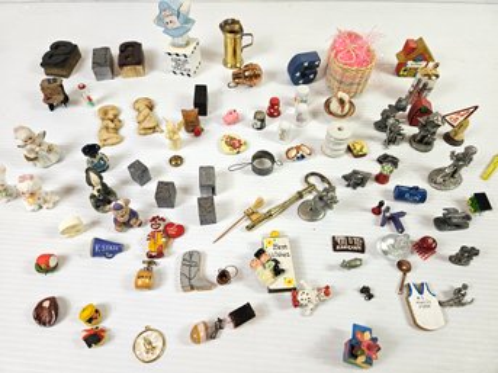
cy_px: 186
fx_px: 331
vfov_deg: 58.8
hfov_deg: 73.9
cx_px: 249
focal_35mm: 23
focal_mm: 5.4
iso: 100
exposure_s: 1/120
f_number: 1.8
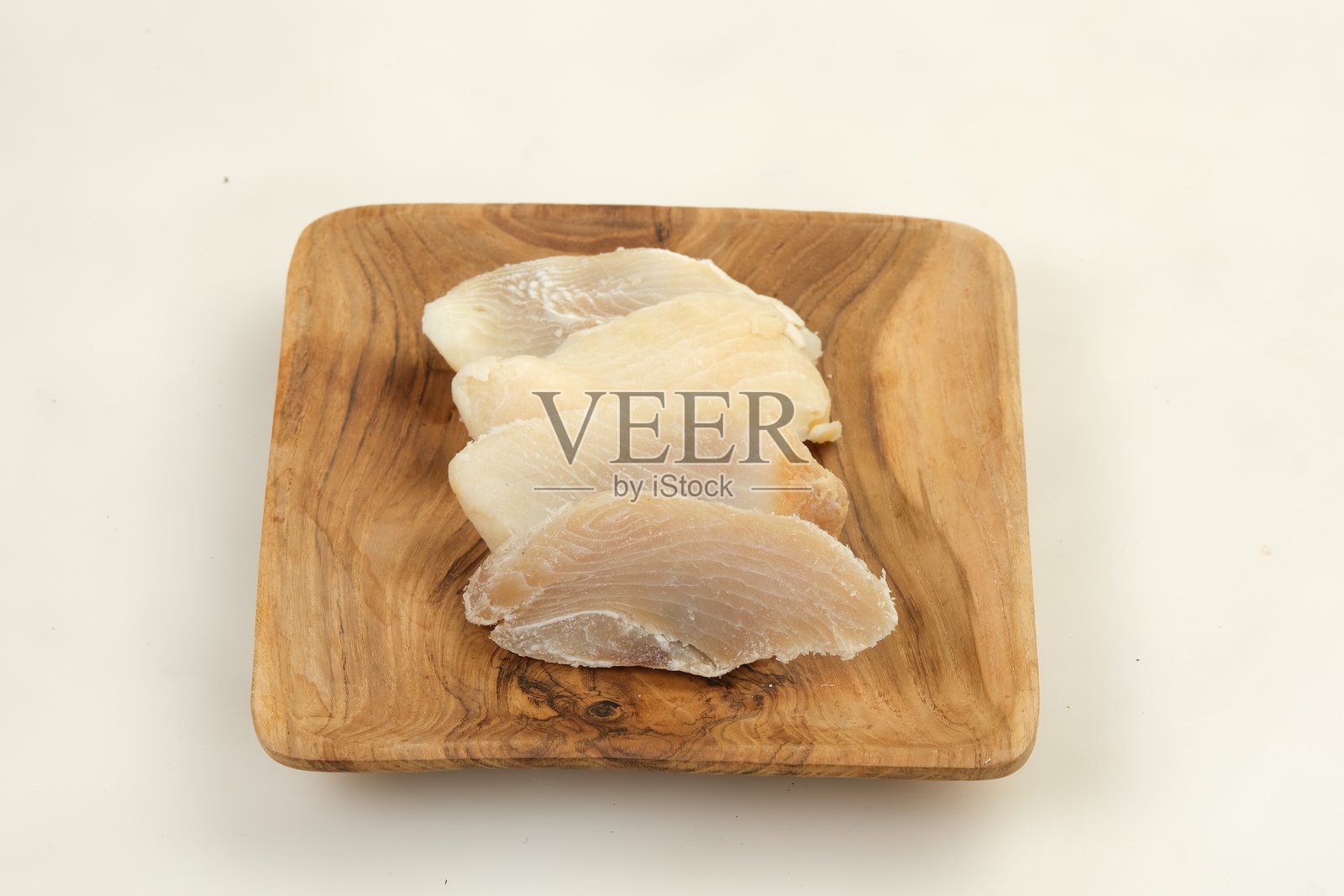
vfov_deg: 9.2
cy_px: 448
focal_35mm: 150
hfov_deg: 13.7
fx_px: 5600
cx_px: 672
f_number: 10
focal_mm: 99.8
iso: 160
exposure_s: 1/125
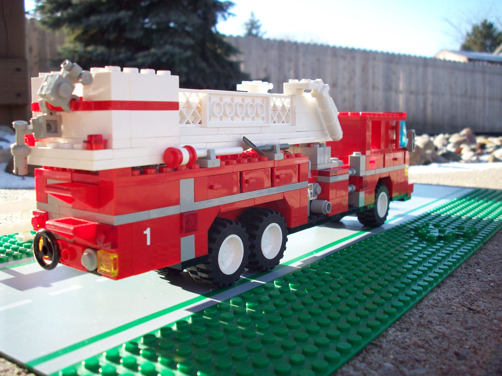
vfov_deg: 38.7
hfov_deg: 50.1
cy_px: 188
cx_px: 251
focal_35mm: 37
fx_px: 537
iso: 80
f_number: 2.8
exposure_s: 1/289
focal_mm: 6.2
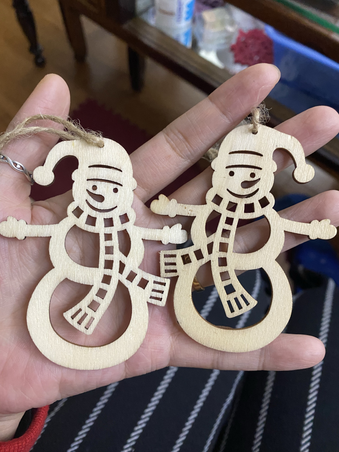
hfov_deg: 53.1
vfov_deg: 67.3
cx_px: 170
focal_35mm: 26
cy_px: 226
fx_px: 339
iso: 400
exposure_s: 1/33
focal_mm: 4.25
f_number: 1.8
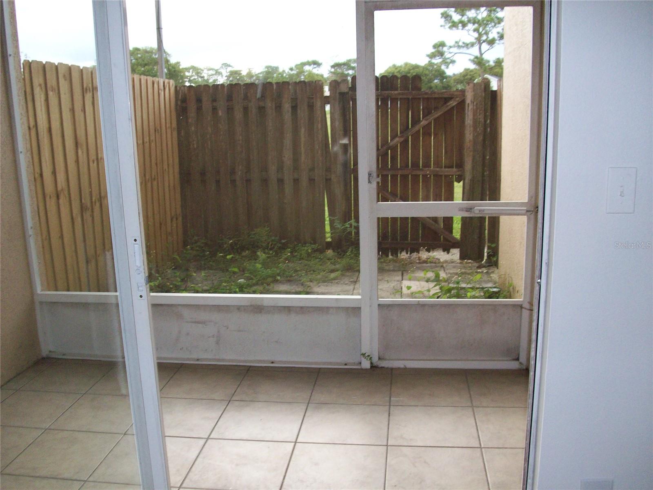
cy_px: 245
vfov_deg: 41.8
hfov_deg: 54.0
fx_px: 641
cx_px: 326
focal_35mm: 34
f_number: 2.8
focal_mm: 5.7
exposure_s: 1/60
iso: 160
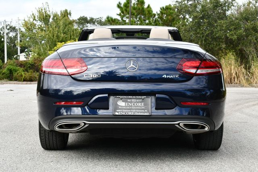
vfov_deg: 19.0
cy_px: 86
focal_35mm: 72
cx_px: 129
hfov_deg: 28.0
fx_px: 516
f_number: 7.1
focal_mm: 36
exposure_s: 1/250
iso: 200
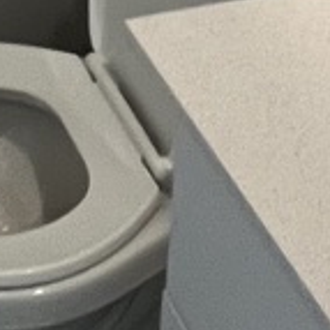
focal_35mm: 116
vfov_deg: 10.0
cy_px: -732
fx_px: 1251
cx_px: -145
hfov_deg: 14.2
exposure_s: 1/120
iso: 200
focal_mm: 1.57
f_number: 1.8
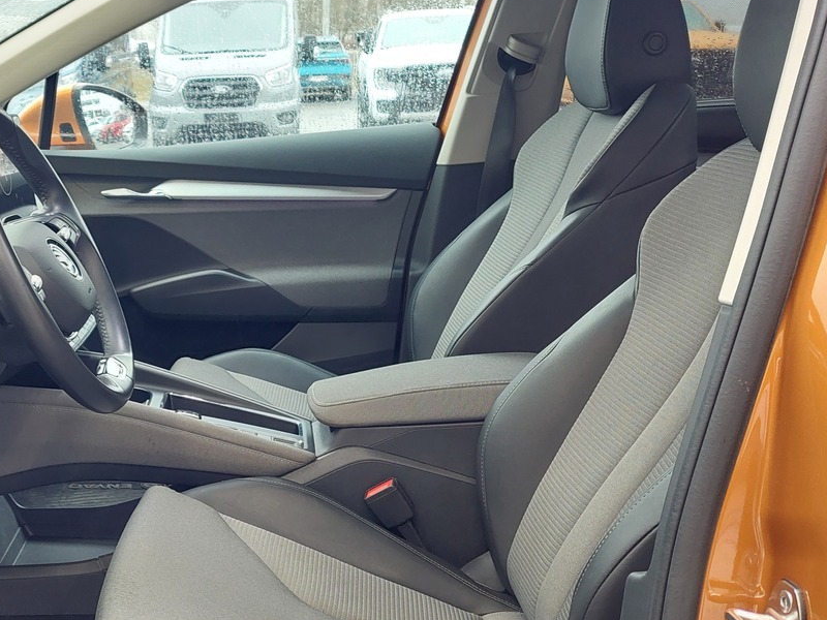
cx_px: 182
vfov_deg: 32.1
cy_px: 361
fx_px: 1075
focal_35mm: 45
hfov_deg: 40.6
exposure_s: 1/50
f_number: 1.8
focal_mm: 5.23
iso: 200
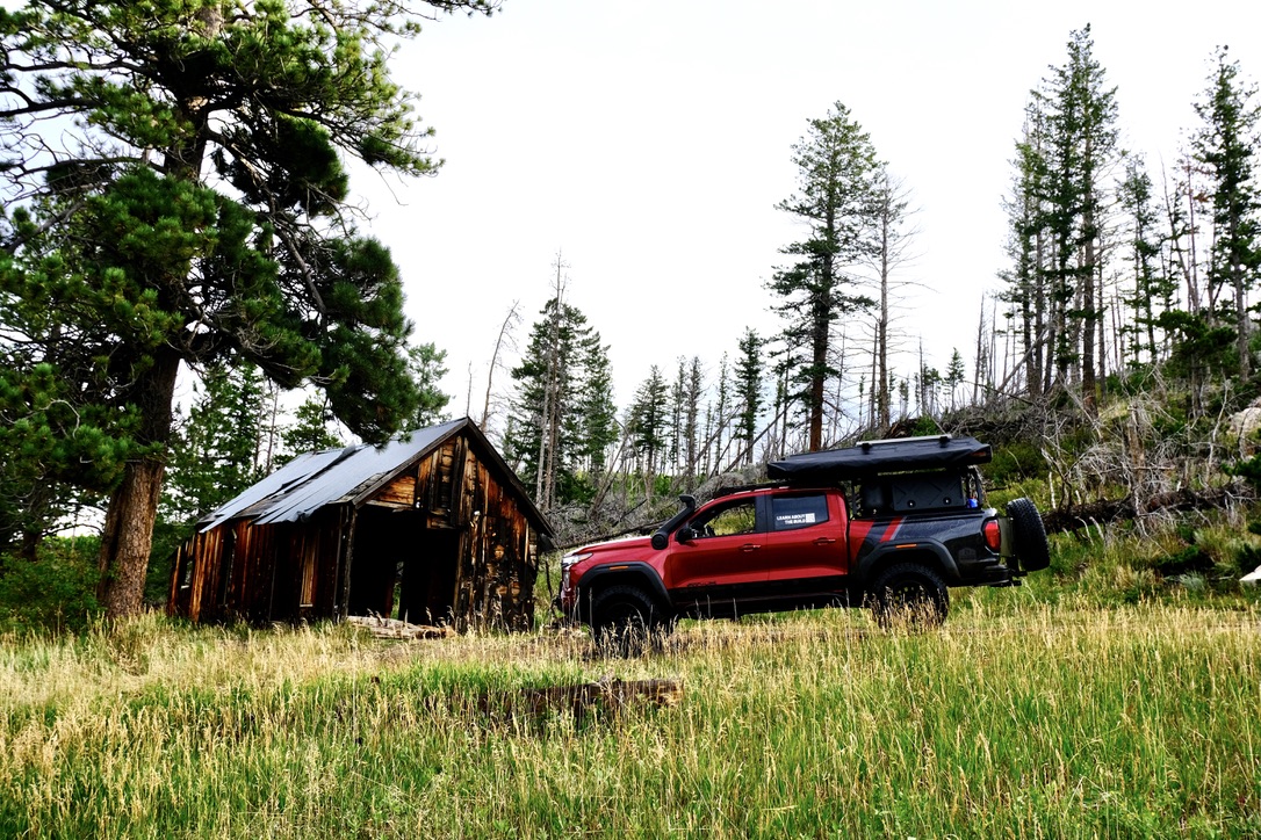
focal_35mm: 34
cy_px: 420
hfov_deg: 55.8
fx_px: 1191
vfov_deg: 38.9
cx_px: 630
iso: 320
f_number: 5.6
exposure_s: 1/340
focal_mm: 22.8
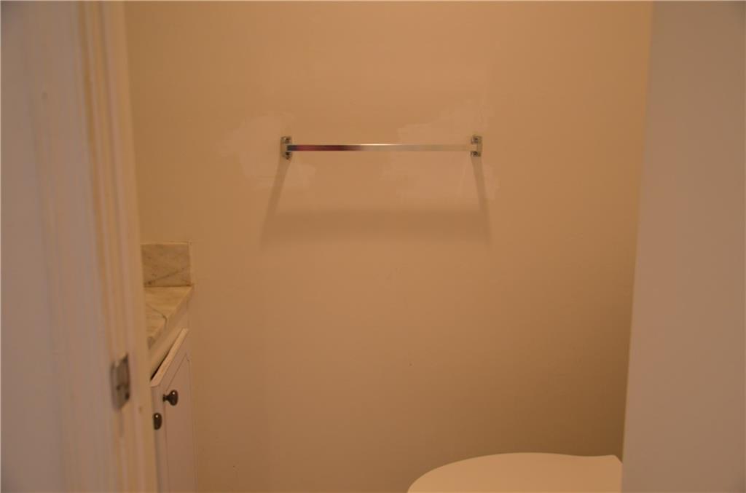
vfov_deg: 35.3
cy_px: 246
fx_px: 775
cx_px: 373
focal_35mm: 38
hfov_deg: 51.4
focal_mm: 25
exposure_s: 1/60
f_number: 4
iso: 400
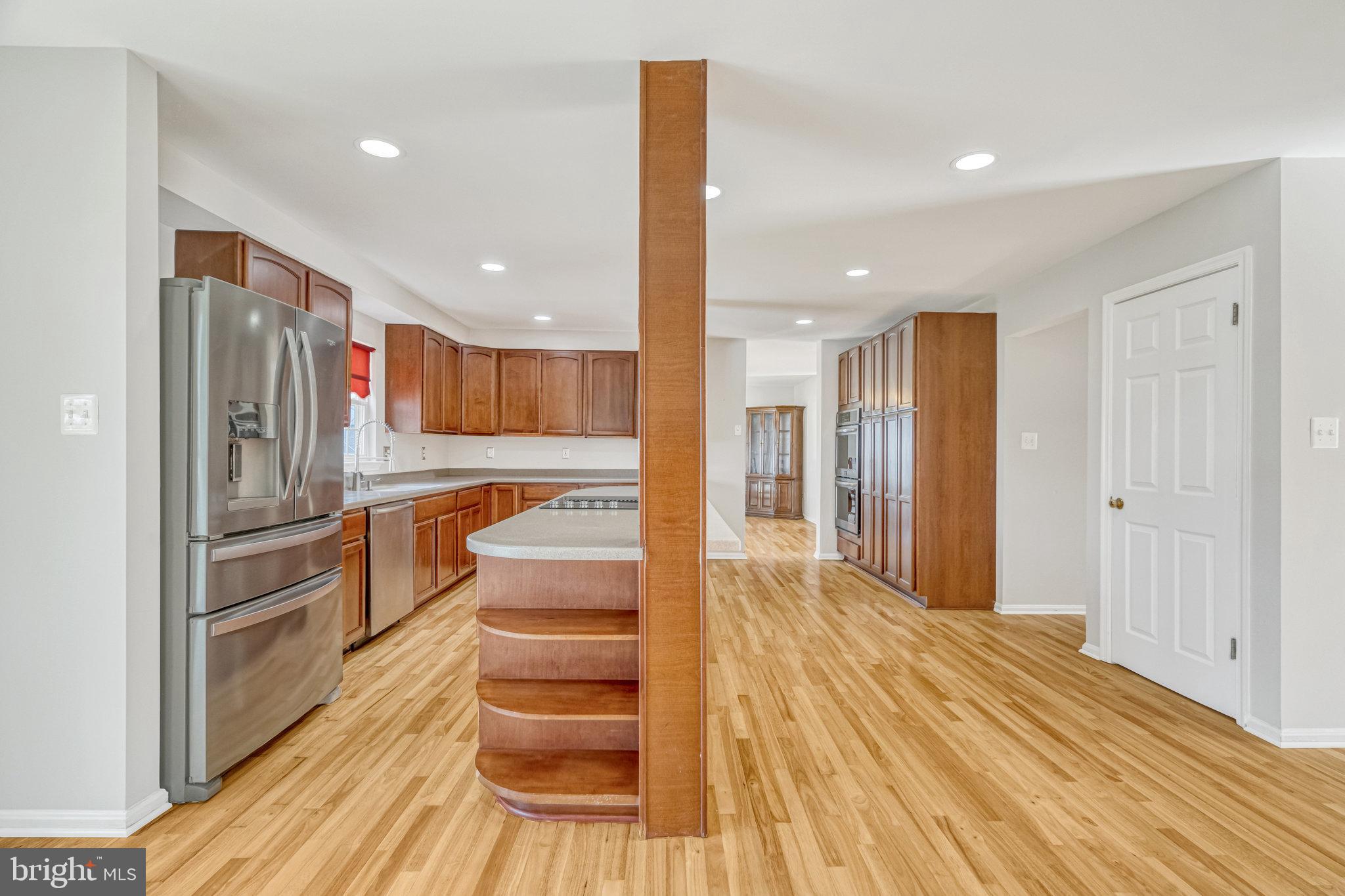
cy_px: 448
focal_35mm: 16
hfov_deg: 96.7
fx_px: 598
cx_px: 672
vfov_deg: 73.7
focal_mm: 16
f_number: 7.1
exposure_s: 1/6
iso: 1250
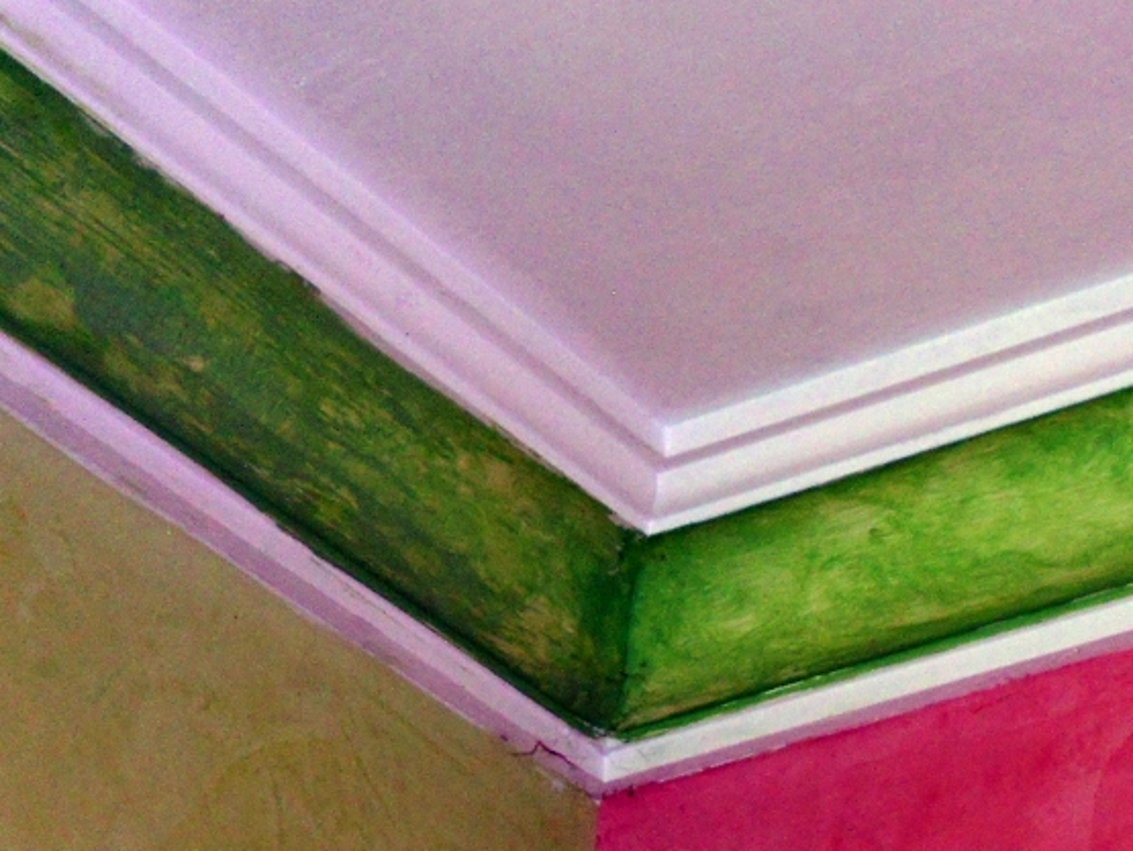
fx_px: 5732
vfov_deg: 8.5
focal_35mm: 175
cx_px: 837
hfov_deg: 11.3
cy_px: 656
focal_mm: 19.6
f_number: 5.9
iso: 200
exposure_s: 1/60
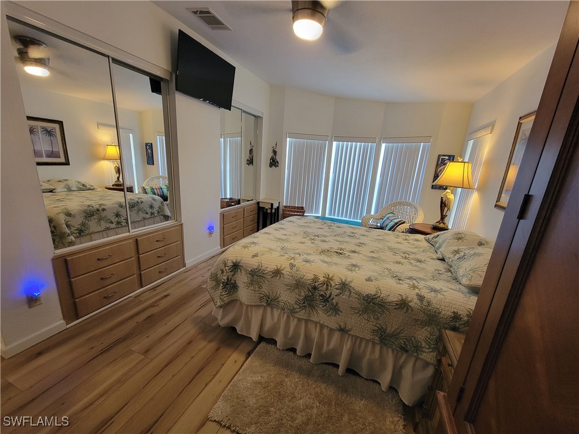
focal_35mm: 13
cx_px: 290
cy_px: 217
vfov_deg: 89.9
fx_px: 217
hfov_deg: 106.2
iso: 320
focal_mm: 2.2
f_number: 2.2
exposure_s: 1/40
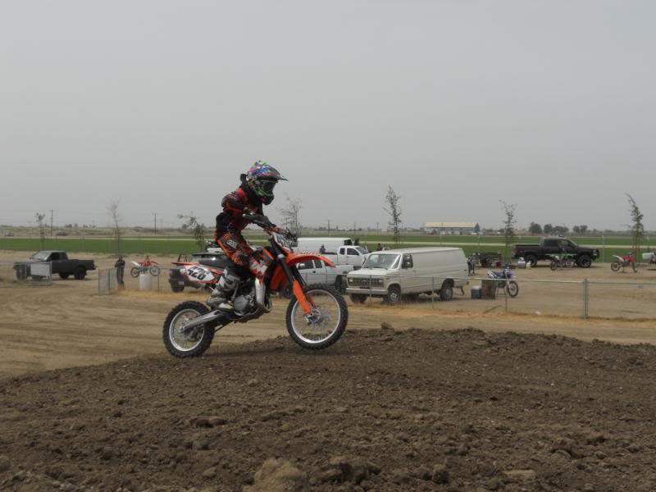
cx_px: 328
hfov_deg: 41.2
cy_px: 246
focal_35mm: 46
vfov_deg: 31.5
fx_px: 872
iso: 80
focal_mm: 8.2
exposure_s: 1/1250
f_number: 4.3
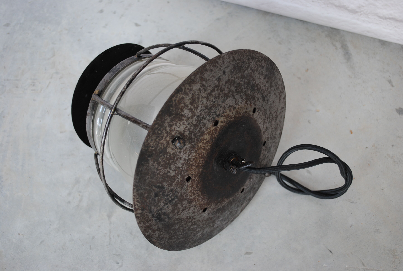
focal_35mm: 45
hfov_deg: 43.5
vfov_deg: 30.0
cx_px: 202
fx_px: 505
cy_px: 136
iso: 200
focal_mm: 30
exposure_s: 1/50
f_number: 4.5
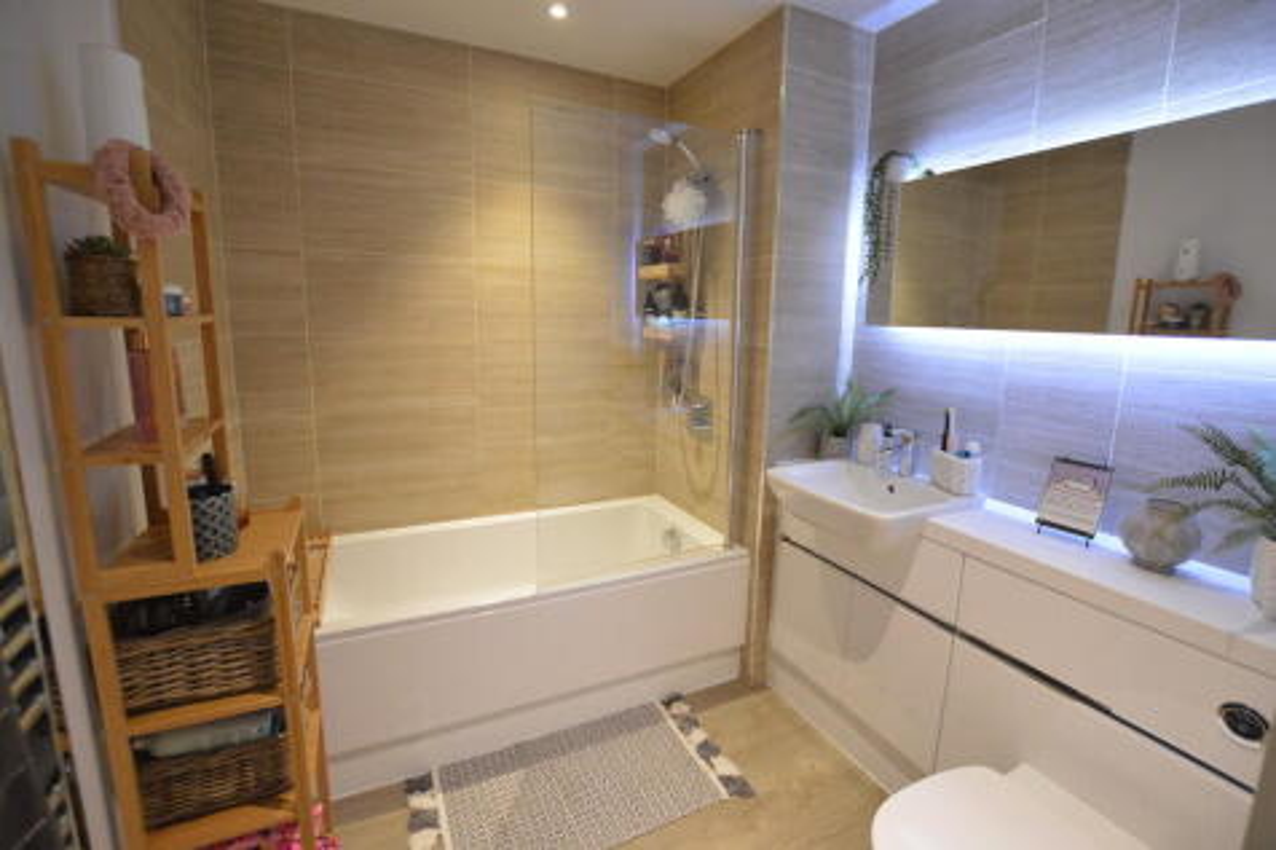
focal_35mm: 15
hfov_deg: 100.4
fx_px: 531
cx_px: 638
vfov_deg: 77.3
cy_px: 425
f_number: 3.5
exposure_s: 1/60
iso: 1800
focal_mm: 10
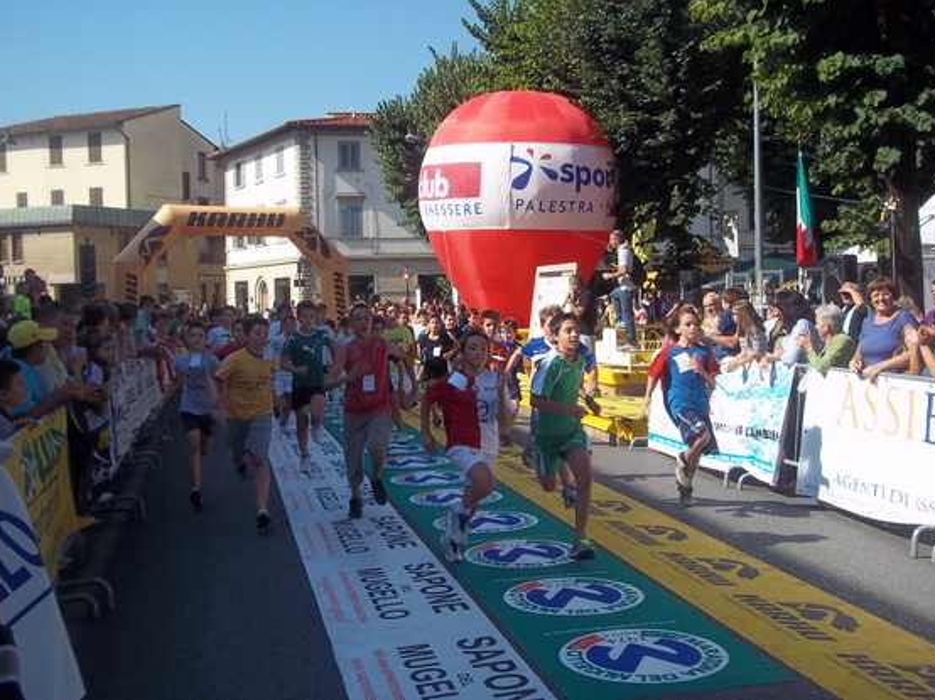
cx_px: 466
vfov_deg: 36.8
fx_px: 1053
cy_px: 322
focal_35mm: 39
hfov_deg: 47.9
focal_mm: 6.5
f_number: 8
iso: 80
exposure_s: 1/160
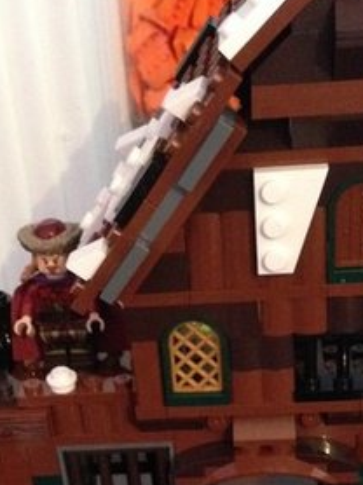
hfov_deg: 19.4
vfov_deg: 24.9
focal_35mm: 76
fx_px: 1064
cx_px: 192
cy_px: 434
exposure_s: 1/15
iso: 800
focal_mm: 4.12
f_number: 2.4
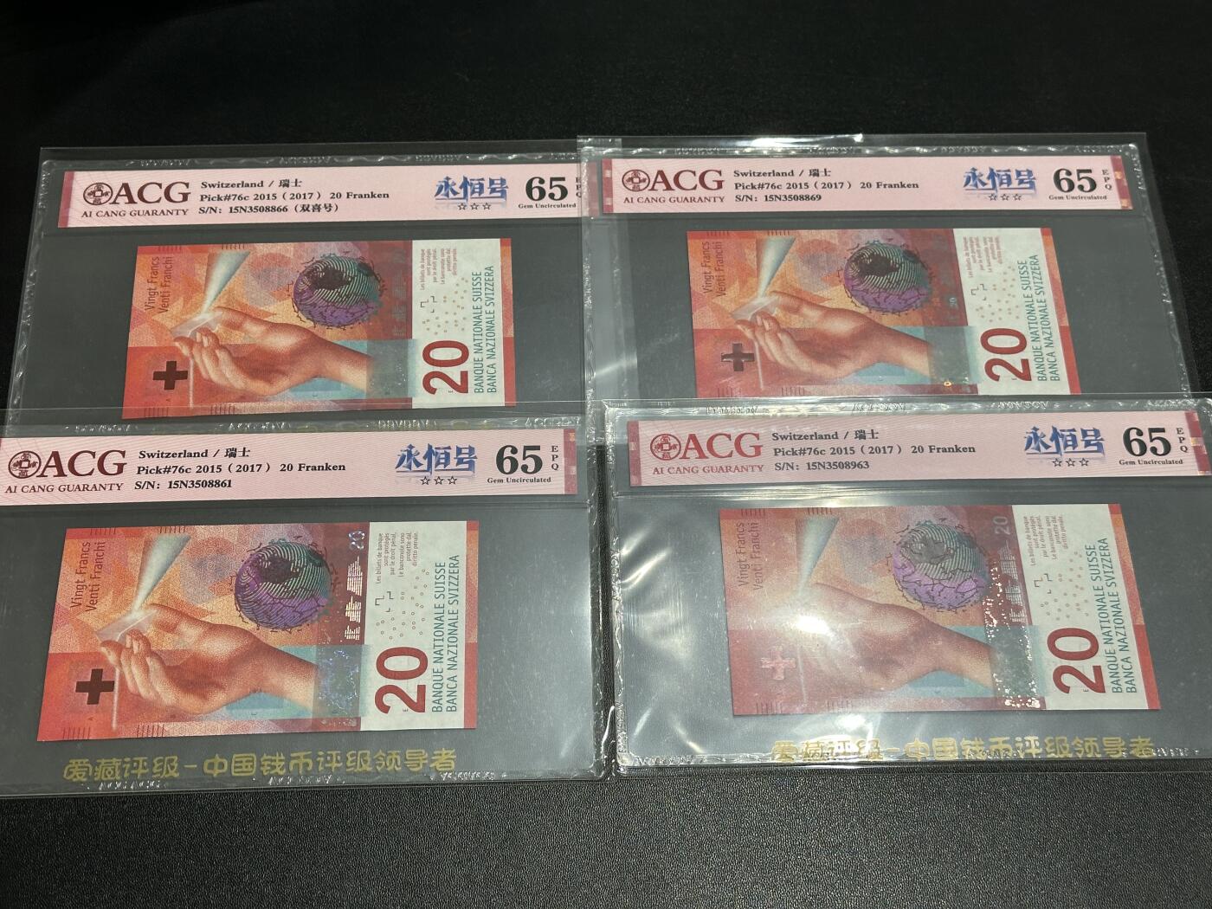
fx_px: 1681
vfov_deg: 30.3
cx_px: 606
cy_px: 454
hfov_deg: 39.7
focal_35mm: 48
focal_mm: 6.86
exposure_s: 1/50
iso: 80
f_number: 1.78
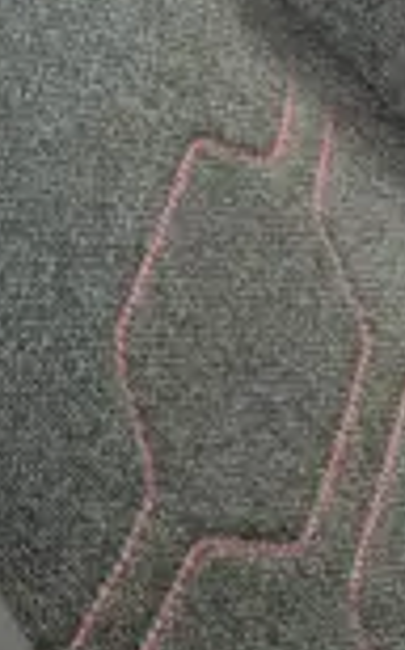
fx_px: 4034
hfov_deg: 4.8
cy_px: 393
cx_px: 1958
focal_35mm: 228
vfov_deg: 9.2
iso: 800
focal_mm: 5.4
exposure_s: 1/100
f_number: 1.8
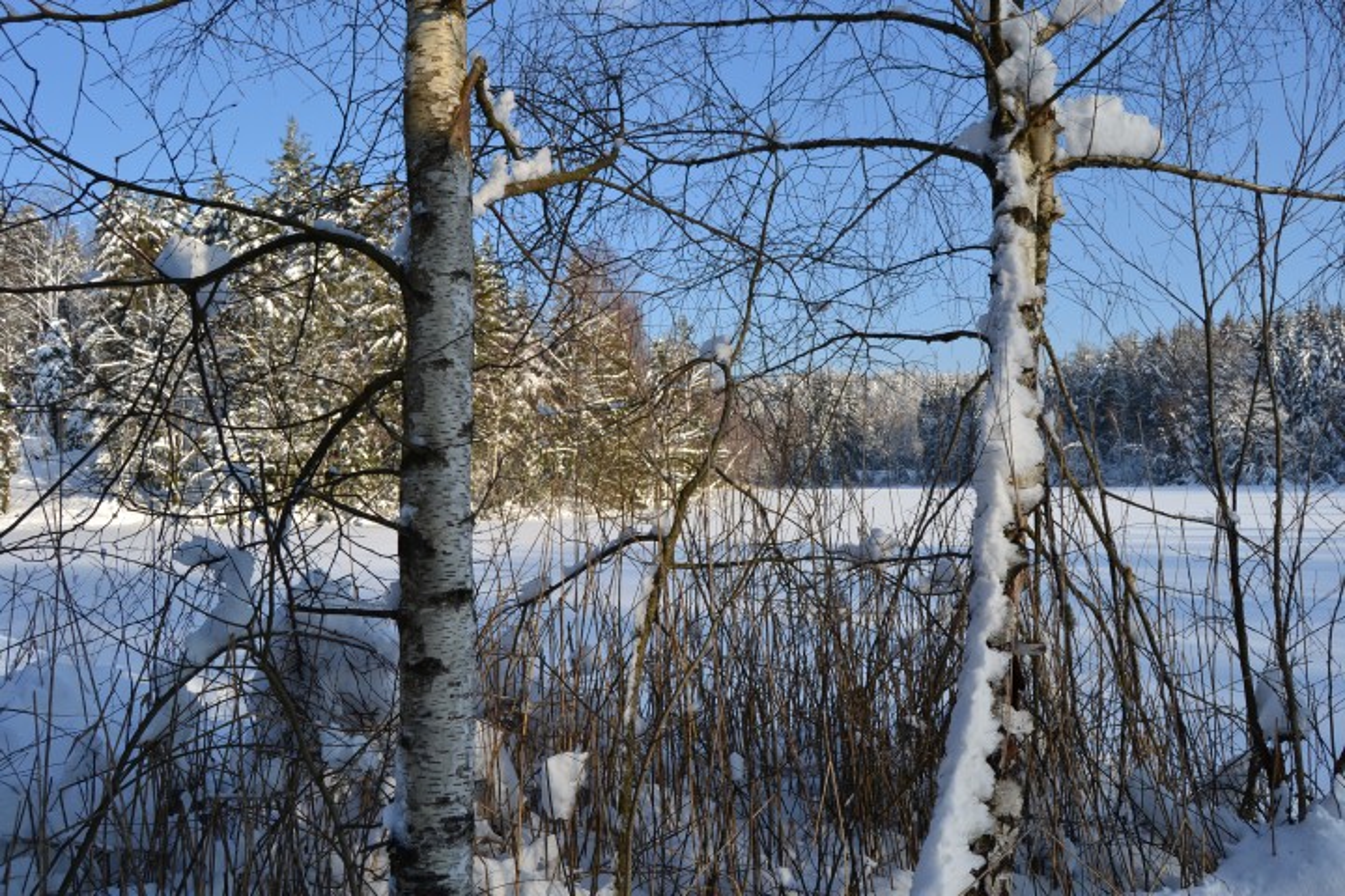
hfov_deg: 67.4
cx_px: 672
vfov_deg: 47.9
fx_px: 1009
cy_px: 448
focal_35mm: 27
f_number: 8
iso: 100
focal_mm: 18
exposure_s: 1/250
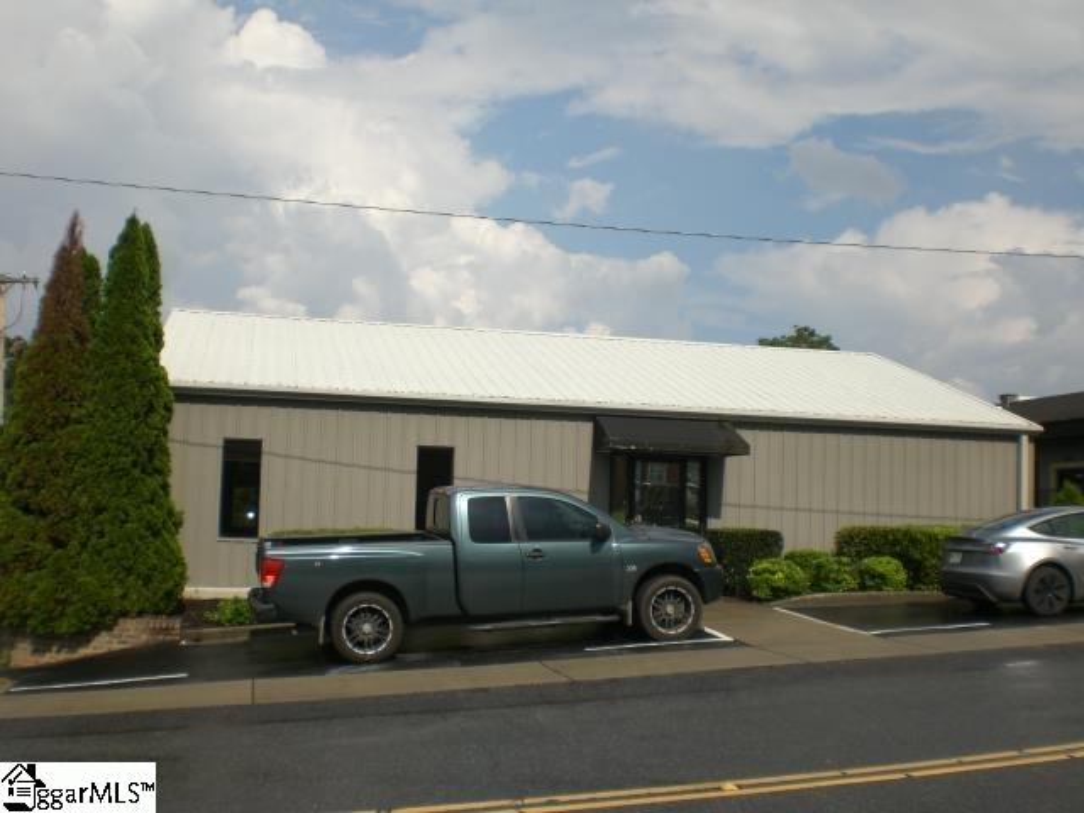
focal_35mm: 38
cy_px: 406
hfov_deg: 49.0
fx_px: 1190
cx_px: 542
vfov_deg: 37.7
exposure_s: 1/800
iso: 50
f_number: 4.4
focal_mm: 6.3
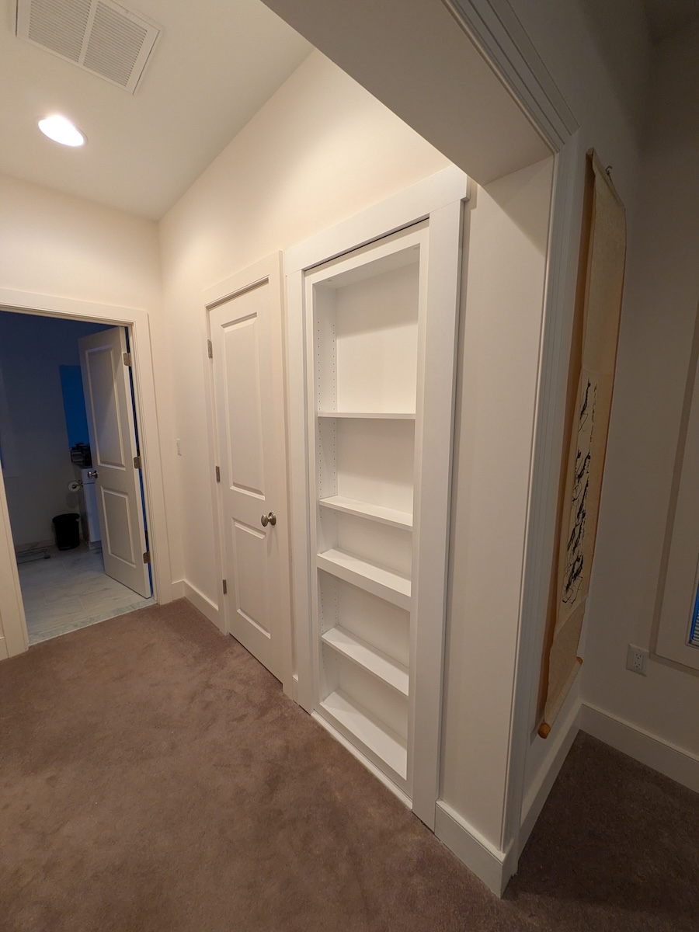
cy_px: 466
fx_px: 377
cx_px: 350
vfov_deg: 102.1
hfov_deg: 85.7
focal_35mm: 14
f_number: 2.2
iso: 168
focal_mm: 1.83
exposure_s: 1/25
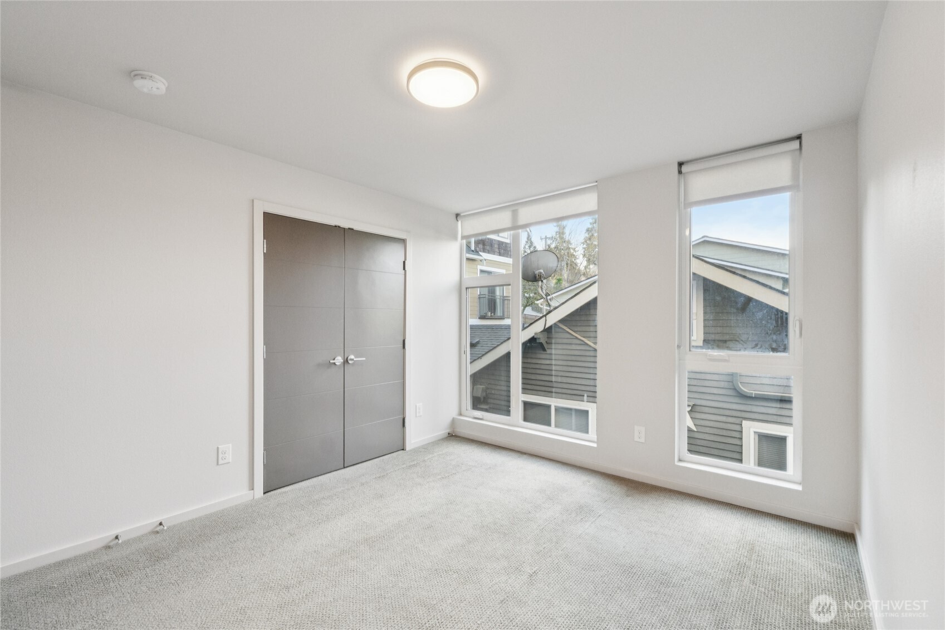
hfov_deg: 100.4
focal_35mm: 15
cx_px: 472
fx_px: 394
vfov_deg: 77.3
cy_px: 315
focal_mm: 10
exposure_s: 1/30
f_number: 9
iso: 1000
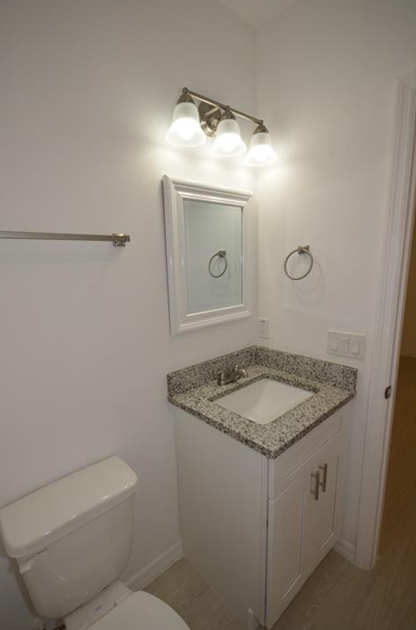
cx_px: 196
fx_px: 279
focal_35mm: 16
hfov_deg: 73.4
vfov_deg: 96.8
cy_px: 327
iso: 200
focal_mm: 10
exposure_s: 1/125
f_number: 5.6
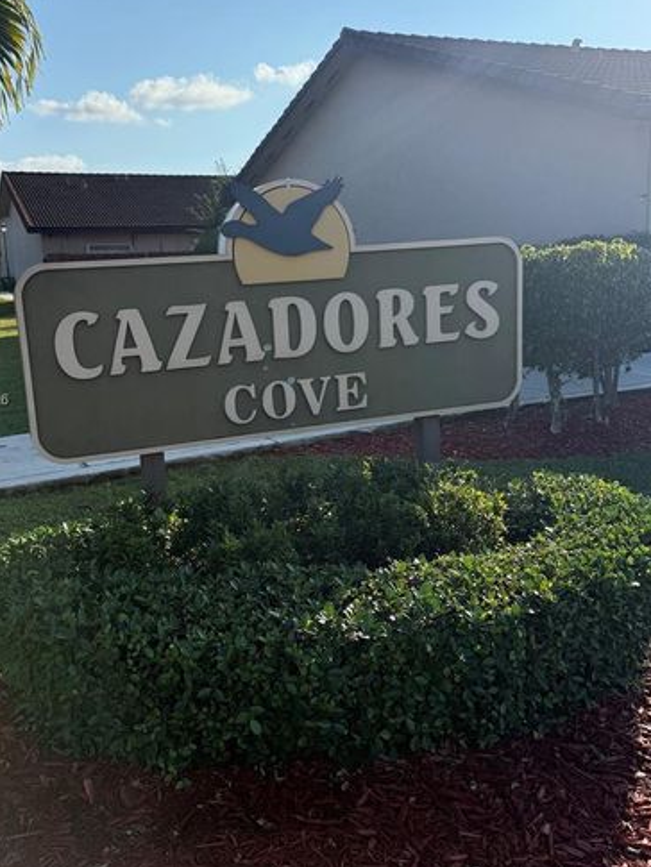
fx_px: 827
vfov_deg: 55.3
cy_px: 401
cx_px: 272
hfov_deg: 42.8
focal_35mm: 33
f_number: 1.78
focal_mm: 6.76
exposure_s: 1/5714
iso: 125
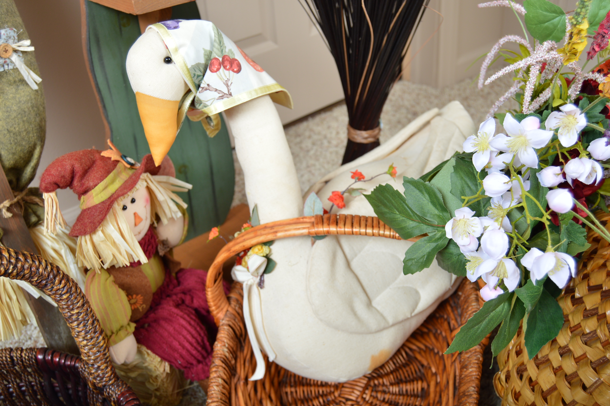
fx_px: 609
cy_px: 203
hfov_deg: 53.2
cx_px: 305
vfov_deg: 36.8
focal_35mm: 36
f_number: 3.8
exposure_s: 1/200
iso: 200
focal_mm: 24
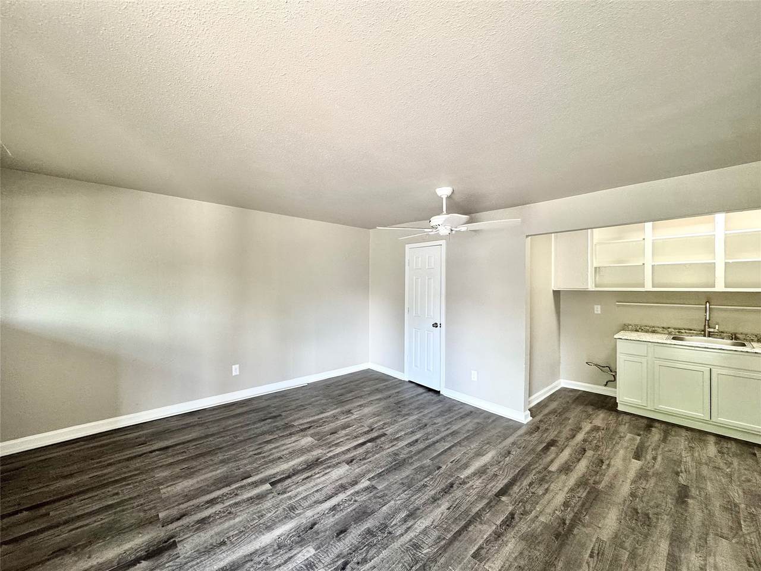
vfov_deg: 85.7
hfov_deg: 102.1
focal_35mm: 14
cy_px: 286
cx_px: 380
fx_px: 308
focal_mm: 2.22
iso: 200
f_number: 2.2
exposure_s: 1/60
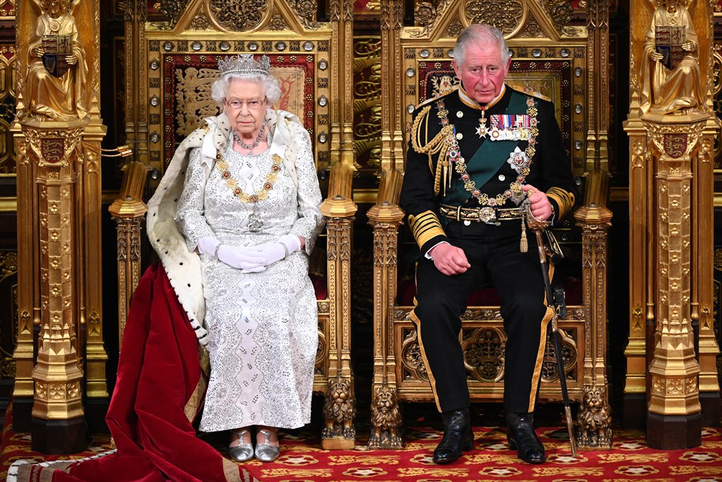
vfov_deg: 3.4
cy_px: 241
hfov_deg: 5.2
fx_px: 8023
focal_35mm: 400
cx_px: 361
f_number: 2.8
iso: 3200
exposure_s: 1/320
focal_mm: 400
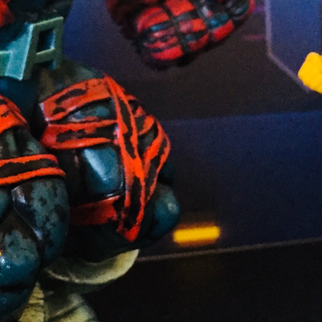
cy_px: 46
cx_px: 195
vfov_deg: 17.4
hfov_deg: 17.6
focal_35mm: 99
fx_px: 1042
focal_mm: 4.15
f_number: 2.2
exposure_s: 1/30
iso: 250
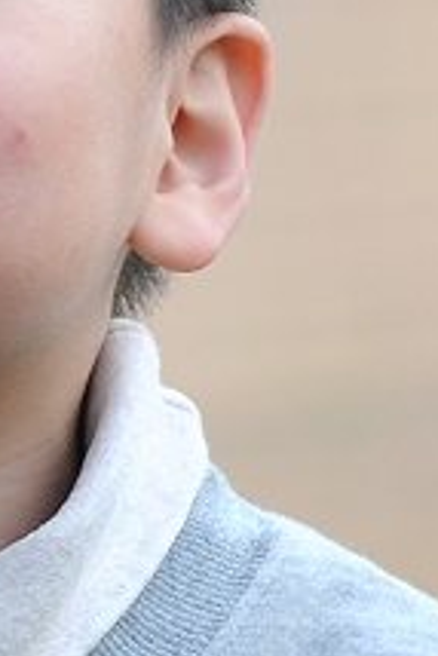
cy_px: 559
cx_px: -152
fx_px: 34616
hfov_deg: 0.7
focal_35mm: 1900
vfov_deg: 1.1
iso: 200
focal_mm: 340
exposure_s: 1/250
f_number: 5.6
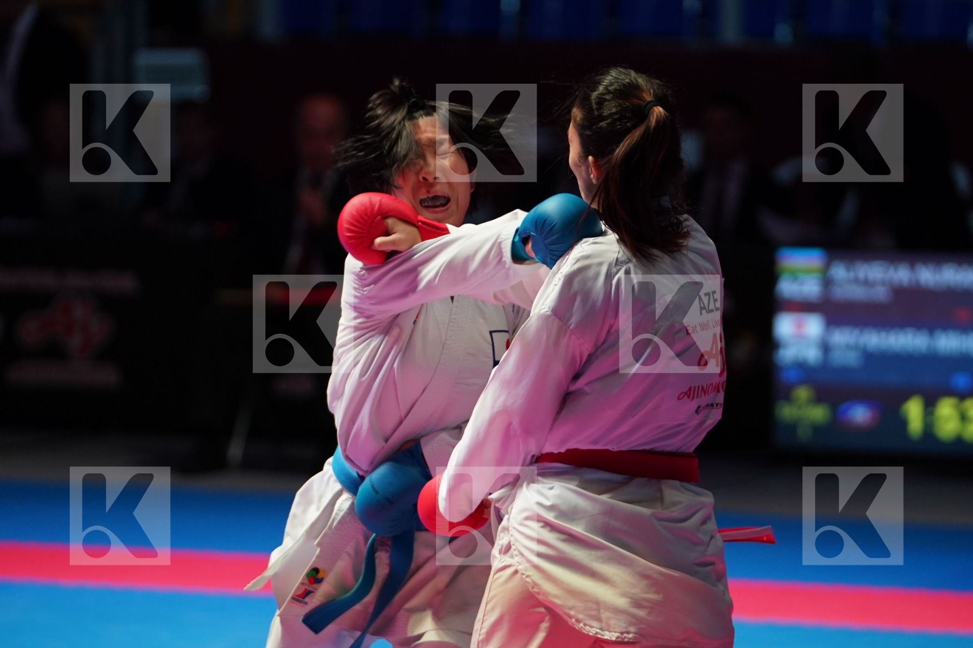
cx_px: 486
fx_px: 5946
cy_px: 324
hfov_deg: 9.4
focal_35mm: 220
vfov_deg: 6.2
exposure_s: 1/1000
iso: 2000
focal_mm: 147
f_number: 2.8
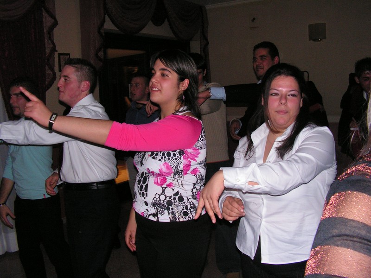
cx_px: 186
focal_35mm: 36
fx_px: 386
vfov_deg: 39.7
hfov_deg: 51.4
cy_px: 139
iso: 200
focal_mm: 6
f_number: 3.2
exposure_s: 1/40
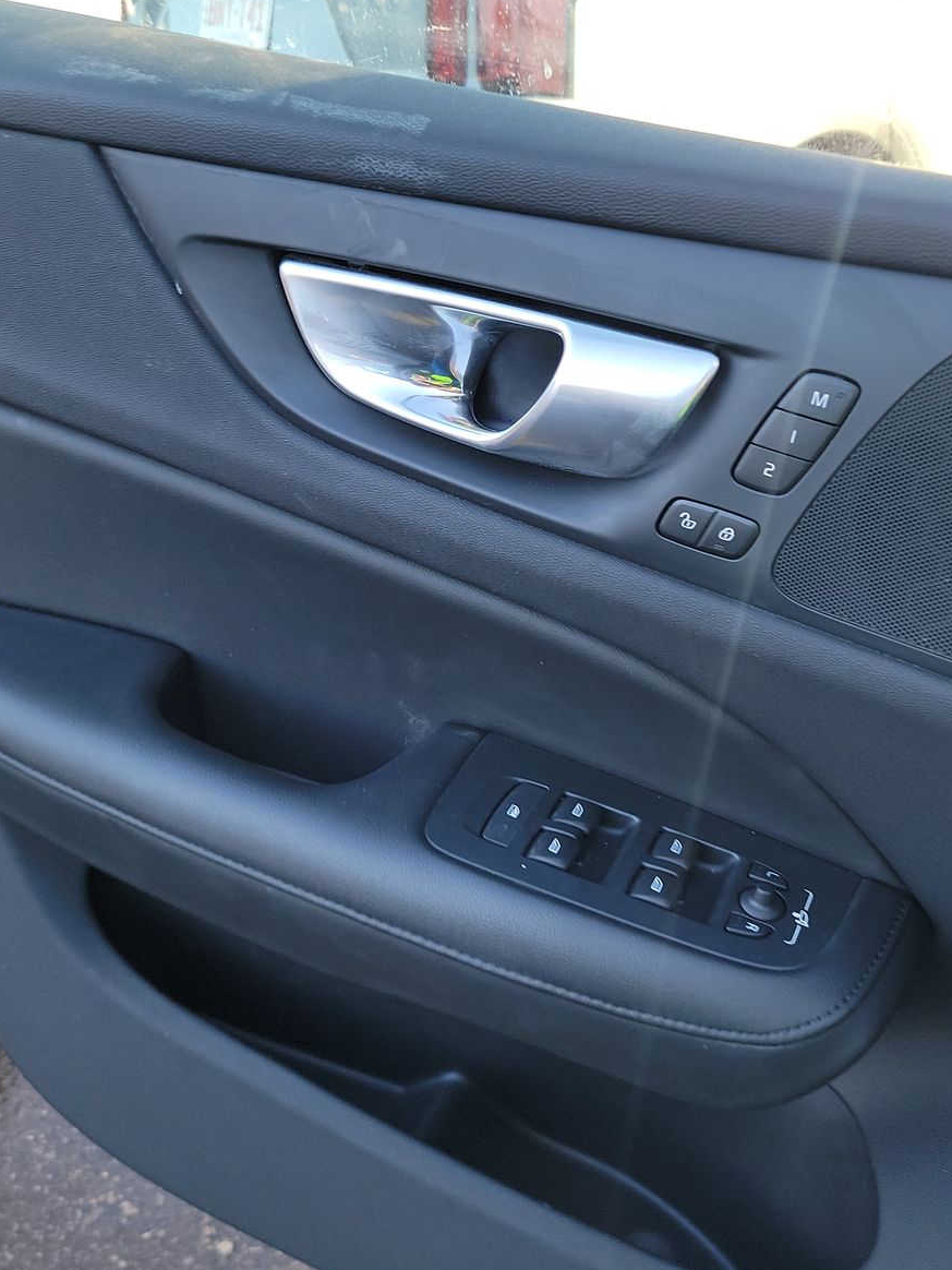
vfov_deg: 55.3
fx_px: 1210
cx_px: 573
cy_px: 648
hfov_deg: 42.7
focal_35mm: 33
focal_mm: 6.7
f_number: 1.8
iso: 69
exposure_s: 1/59
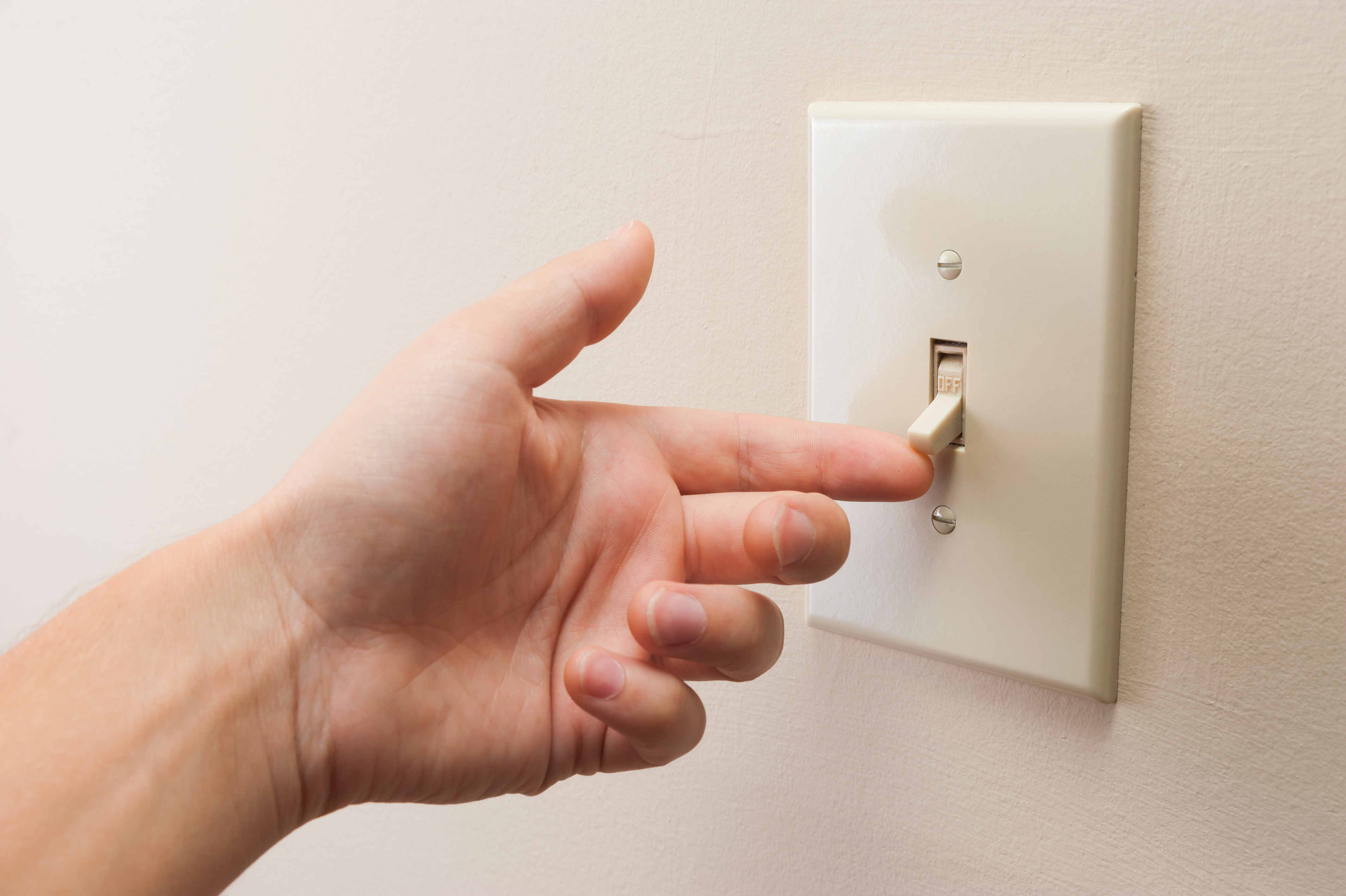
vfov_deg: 27.0
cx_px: 673
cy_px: 448
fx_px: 1868
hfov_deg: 39.6
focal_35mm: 50
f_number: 16
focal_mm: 50
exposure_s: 1/125
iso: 200
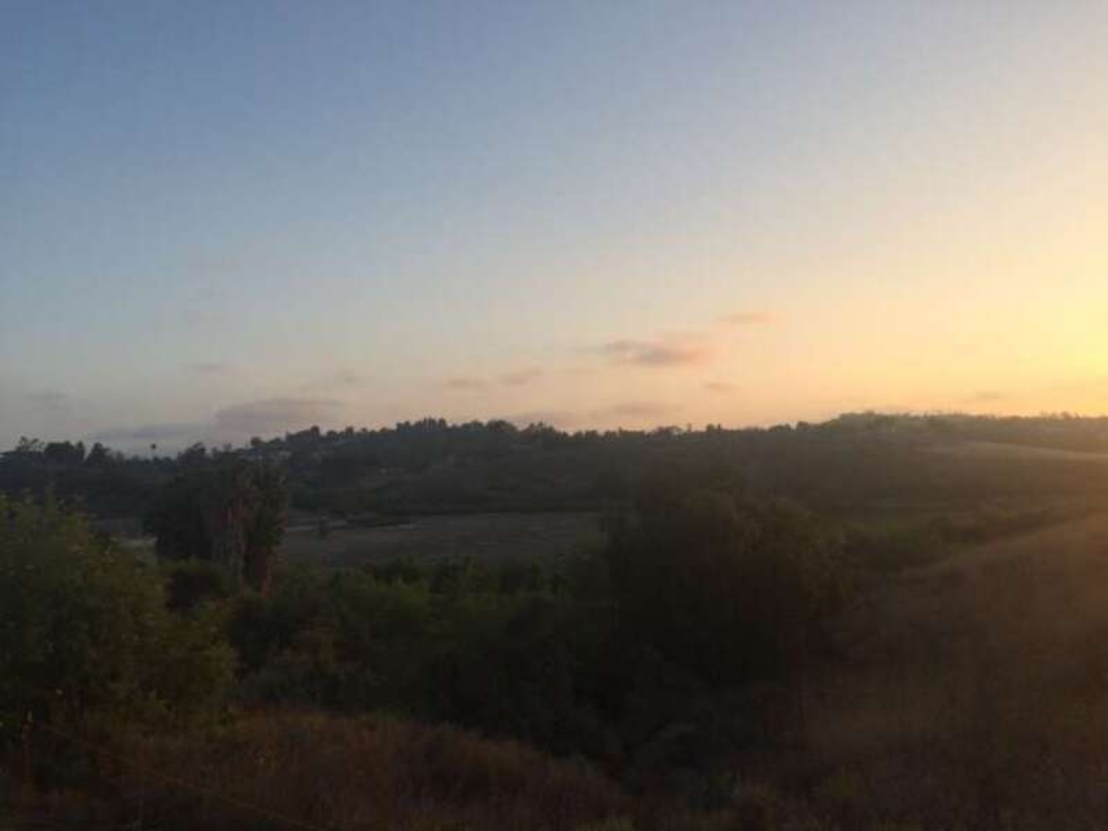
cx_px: 554
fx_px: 928
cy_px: 416
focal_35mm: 29
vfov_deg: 48.2
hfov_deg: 61.7
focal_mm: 4.15
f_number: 2.2
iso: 32
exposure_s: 1/733
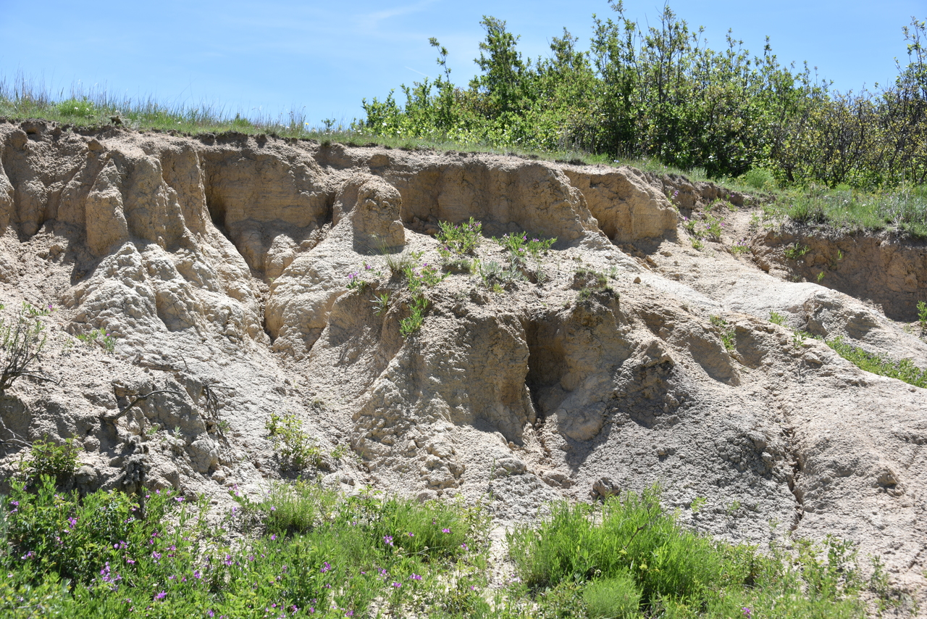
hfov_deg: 31.0
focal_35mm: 65
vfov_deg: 20.9
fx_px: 1674
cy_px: 310
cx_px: 464
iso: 100
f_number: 8
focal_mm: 65
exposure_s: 1/250
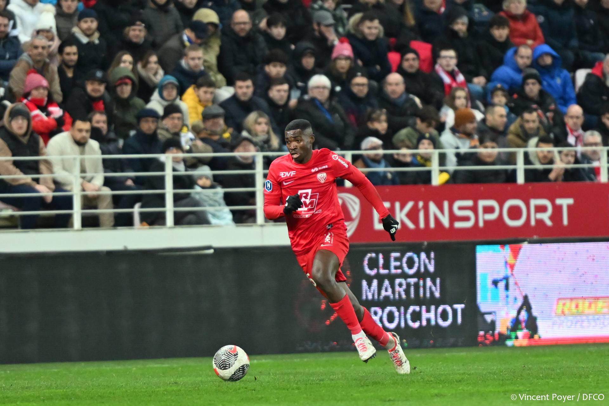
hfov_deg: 10.3
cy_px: 203
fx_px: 3383
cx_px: 304
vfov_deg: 6.9
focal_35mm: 200
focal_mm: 200
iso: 2500
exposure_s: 1/1000
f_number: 2.8
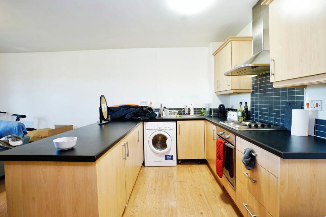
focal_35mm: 16
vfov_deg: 73.8
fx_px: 145
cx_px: 163
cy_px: 108
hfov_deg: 96.7
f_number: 8
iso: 320
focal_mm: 16
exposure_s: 1/2
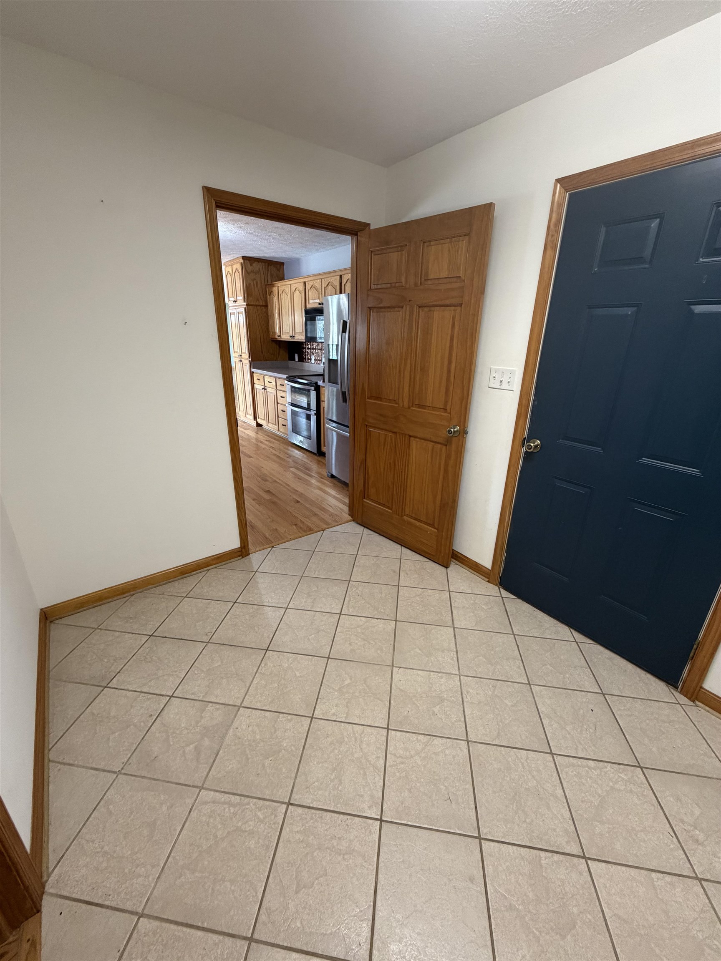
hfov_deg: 85.7
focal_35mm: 14
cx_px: 360
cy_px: 480
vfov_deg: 102.1
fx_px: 389
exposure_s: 1/60
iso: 250
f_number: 2.2
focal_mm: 2.22
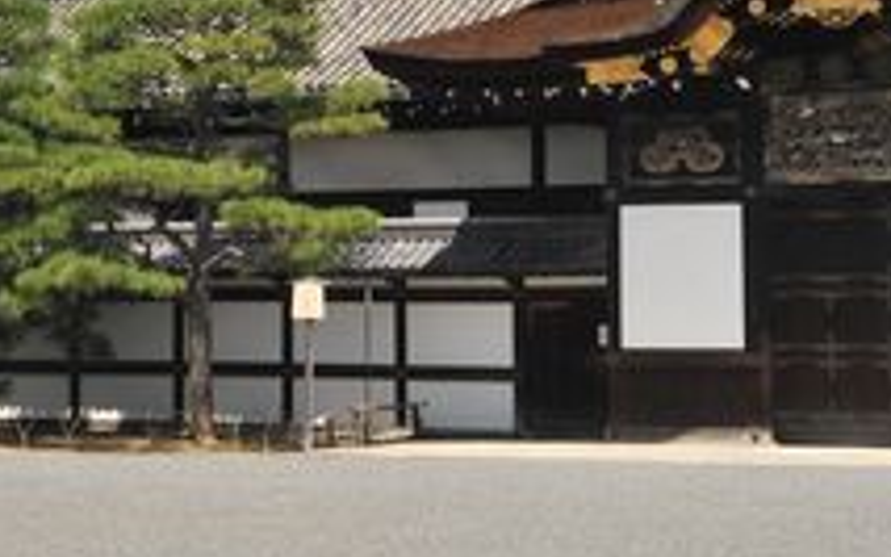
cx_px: 385
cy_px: -8
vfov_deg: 12.1
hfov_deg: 19.5
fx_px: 2598
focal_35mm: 107
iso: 200
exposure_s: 1/250
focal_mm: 35
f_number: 9
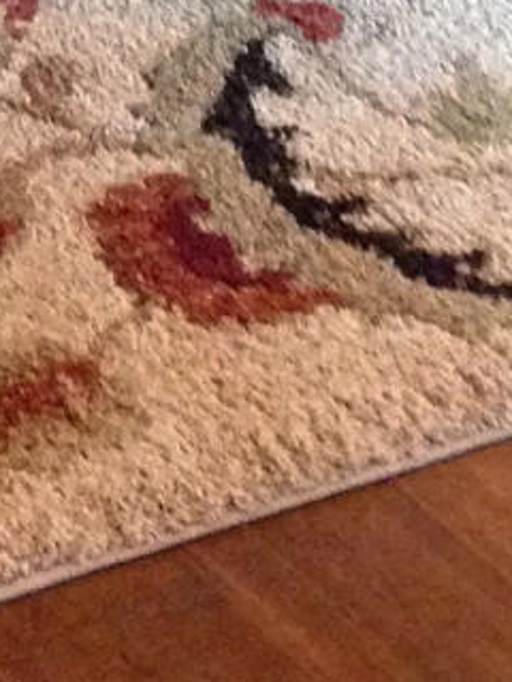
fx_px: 4063
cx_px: -373
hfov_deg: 7.0
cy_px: -656
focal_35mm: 206
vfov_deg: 9.1
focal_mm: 4.12
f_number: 2.4
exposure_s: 1/20
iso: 400
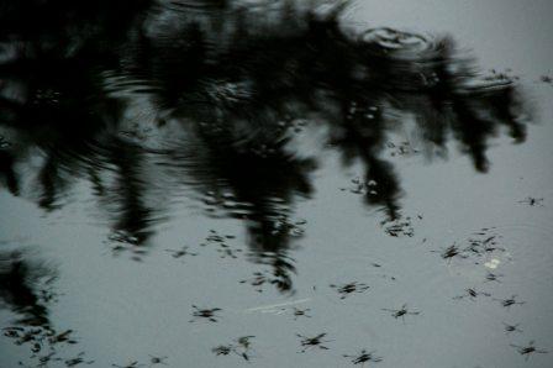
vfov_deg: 4.6
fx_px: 4605
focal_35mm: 300
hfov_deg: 6.9
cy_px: 184
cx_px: 276
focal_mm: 200
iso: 1600
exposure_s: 1/320
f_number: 6.3
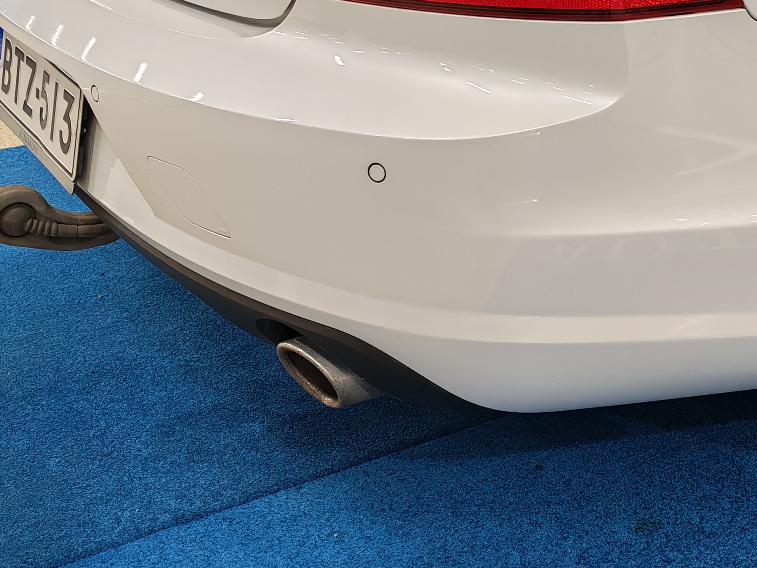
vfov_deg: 22.0
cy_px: 116
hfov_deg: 28.9
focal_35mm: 66
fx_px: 1443
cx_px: 582
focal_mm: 6.12
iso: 481
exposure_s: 1/100
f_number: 1.9
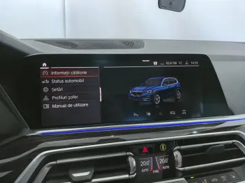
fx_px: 191
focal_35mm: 27
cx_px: 122
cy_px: 92
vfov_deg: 51.4
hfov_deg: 65.3
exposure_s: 1/120
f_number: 4
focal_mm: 6.98
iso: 1250
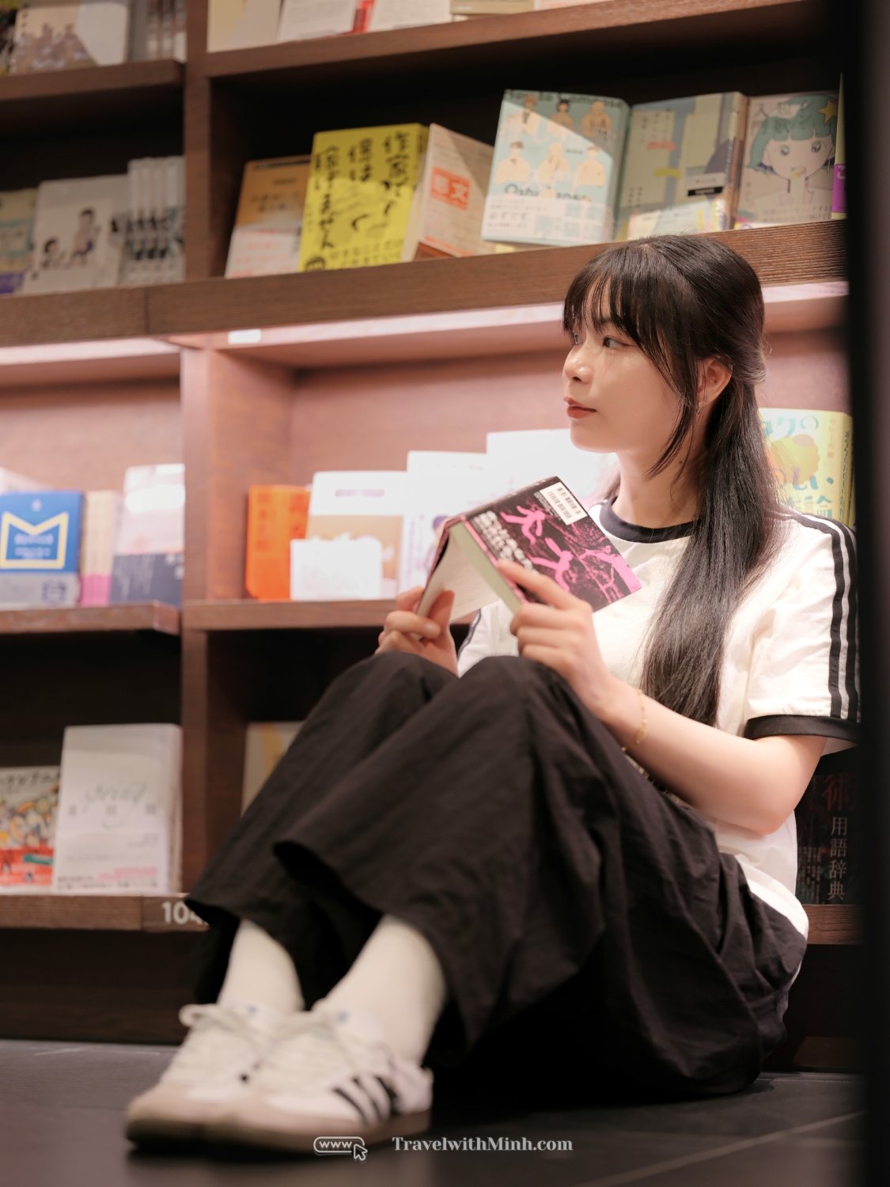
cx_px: 445
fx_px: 2982
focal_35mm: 87
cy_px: 594
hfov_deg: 17.0
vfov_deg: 22.5
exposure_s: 1/100
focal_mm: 110
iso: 1000
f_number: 2
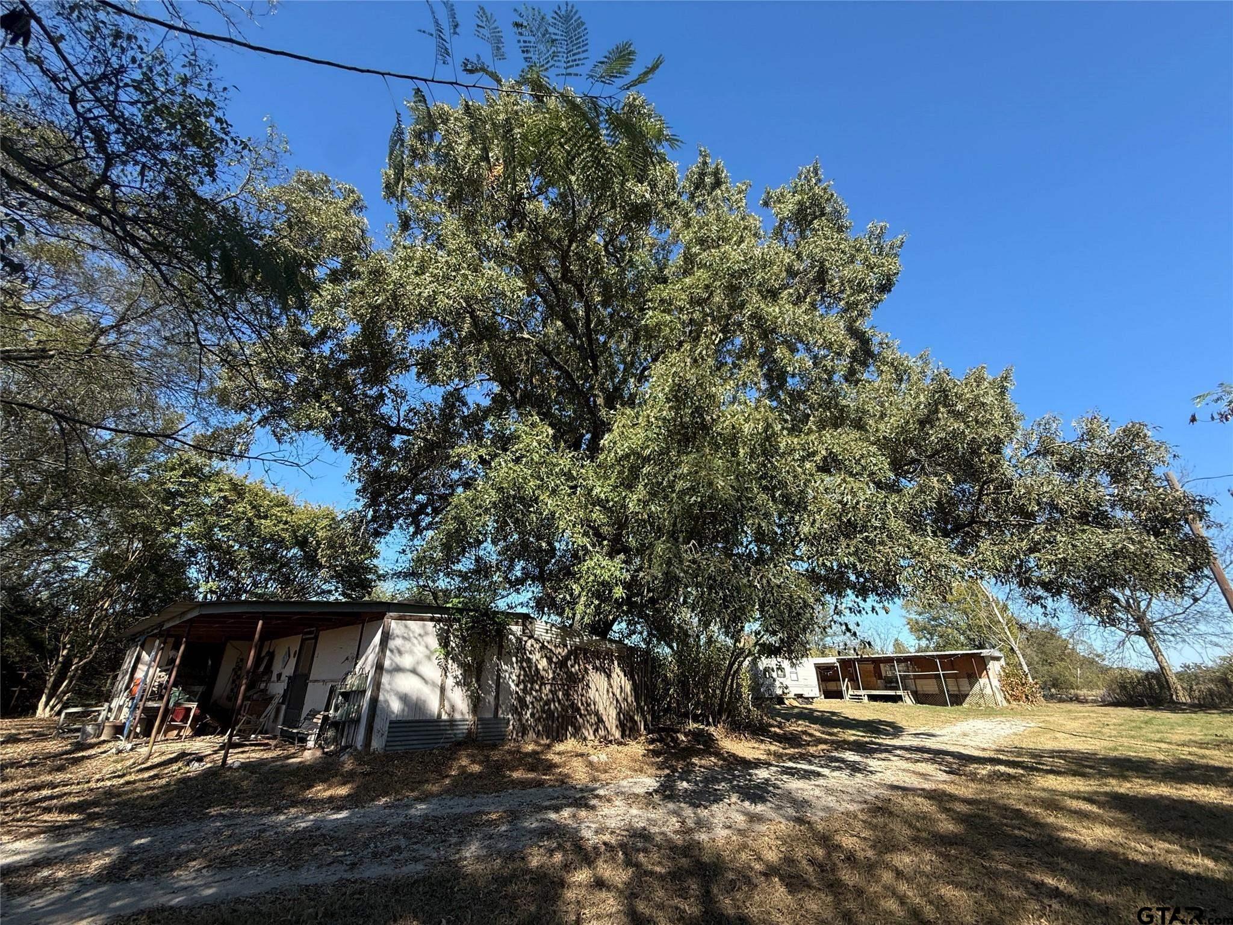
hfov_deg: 102.1
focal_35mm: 14
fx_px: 499
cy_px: 462
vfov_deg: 85.7
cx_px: 616
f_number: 2.2
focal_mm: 2.22
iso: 64
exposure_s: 1/770
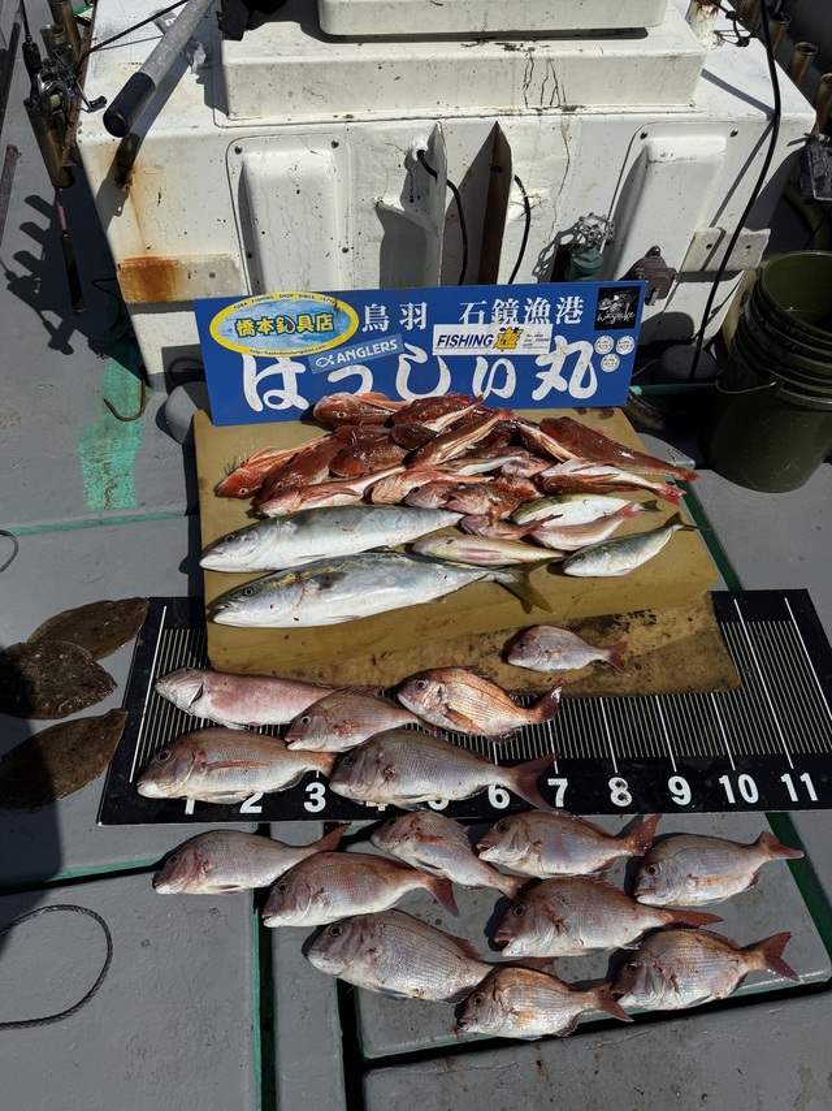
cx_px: 416
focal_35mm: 24
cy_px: 556
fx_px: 770
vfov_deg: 71.6
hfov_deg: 56.8
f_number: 1.78
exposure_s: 1/14286
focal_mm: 6.76
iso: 80
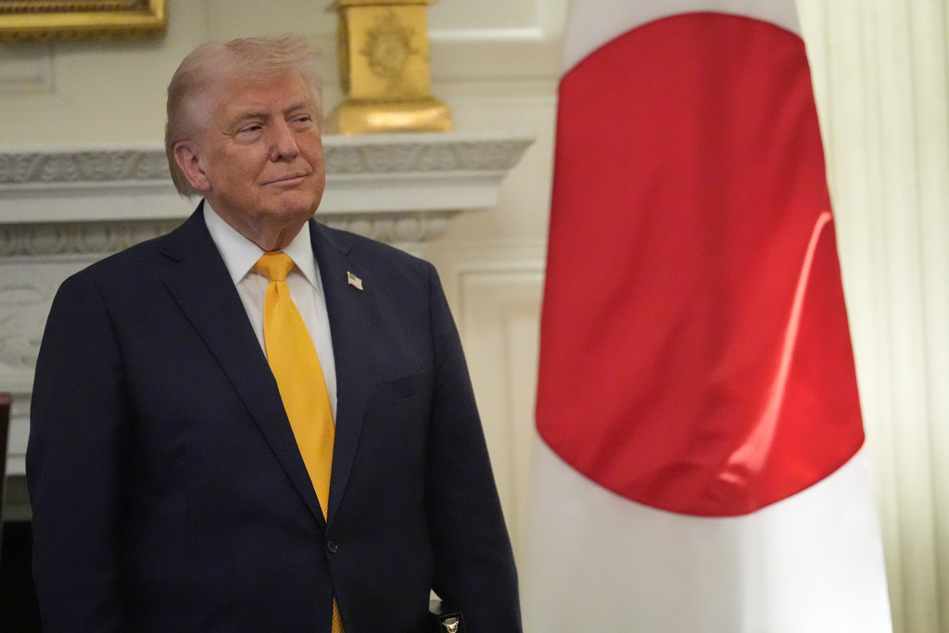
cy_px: 316
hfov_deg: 9.1
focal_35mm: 225
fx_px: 5932
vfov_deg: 6.1
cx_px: 474
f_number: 2
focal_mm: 150
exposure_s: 1/250
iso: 10000
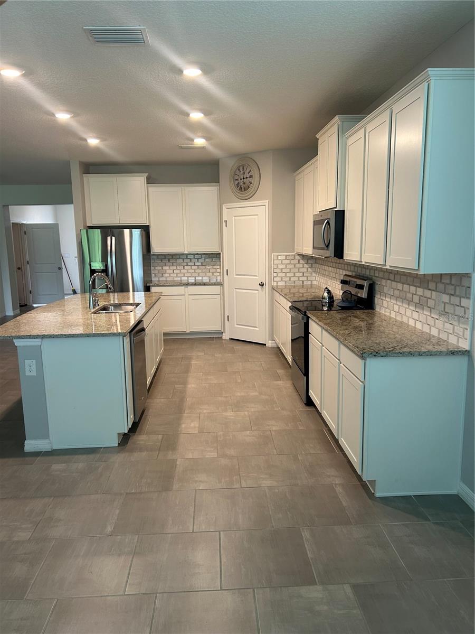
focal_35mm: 26
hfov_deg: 53.1
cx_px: 238
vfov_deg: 67.3
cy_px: 317
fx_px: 476
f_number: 1.5
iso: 100
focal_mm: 5.7
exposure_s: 1/60
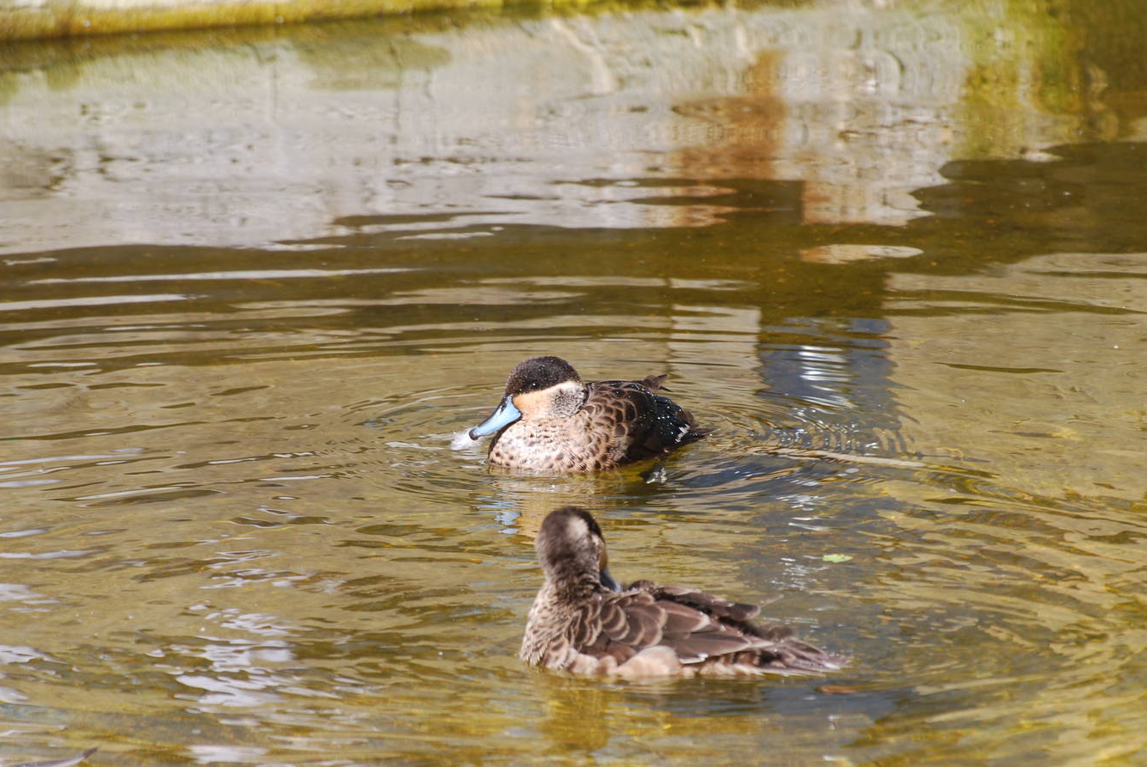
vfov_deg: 2.6
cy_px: 423
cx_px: 521
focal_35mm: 540
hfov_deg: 3.8
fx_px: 17224
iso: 125
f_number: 8
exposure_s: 1/125
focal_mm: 300
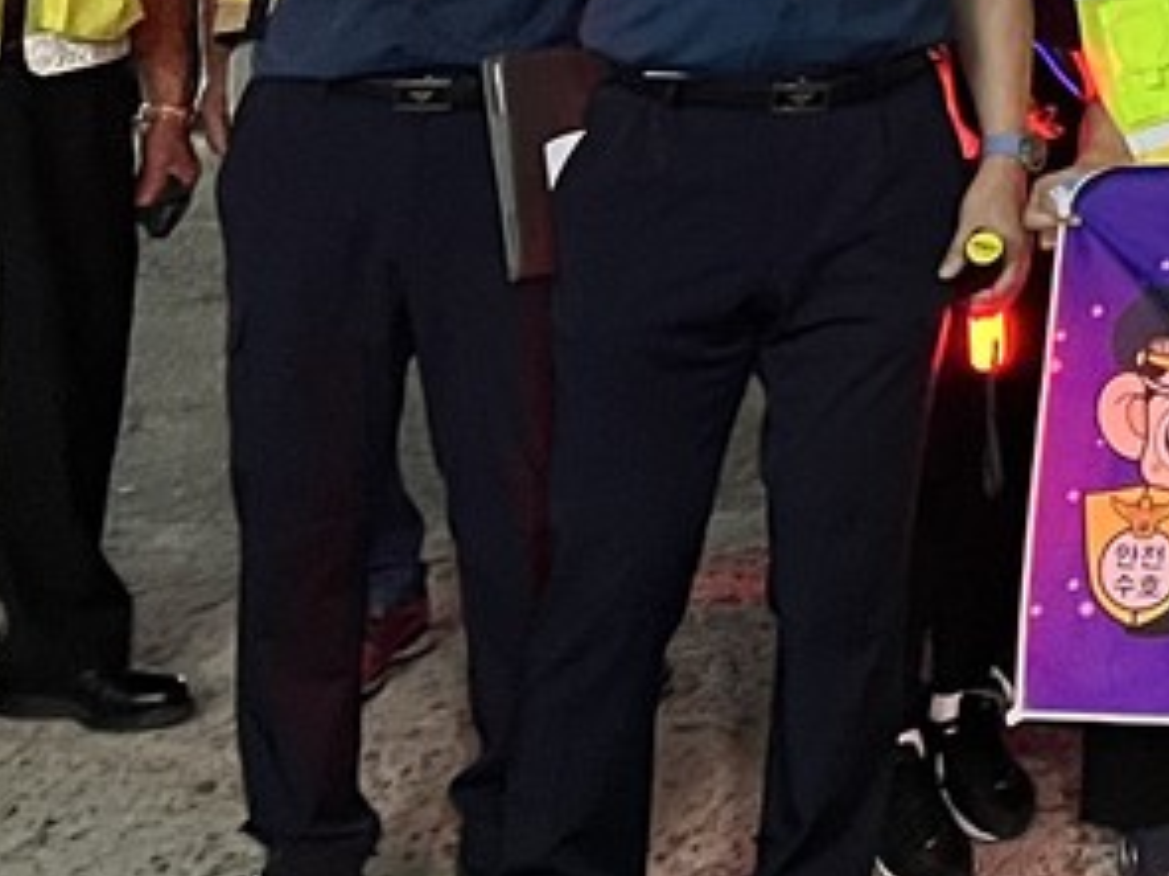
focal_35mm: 113
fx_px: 3815
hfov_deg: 14.7
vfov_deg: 12.5
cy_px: -381
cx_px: 2263
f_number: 1.5
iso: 800
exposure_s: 1/30
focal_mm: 5.7
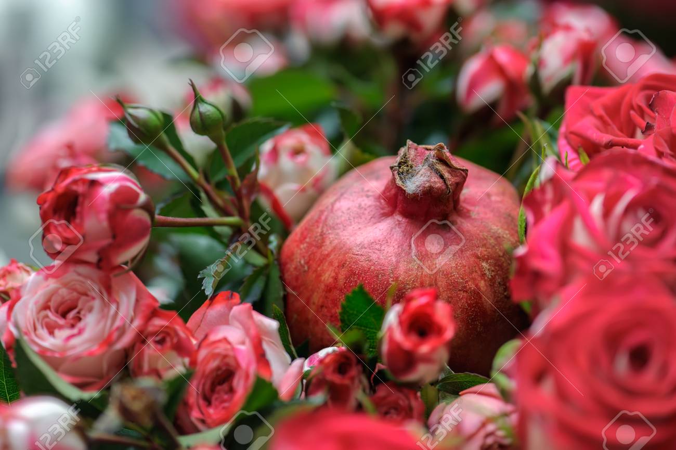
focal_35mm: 105
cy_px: 225
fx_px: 1970
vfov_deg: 13.0
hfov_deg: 19.5
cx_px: 338
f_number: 4.5
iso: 200
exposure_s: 1/250
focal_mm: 105
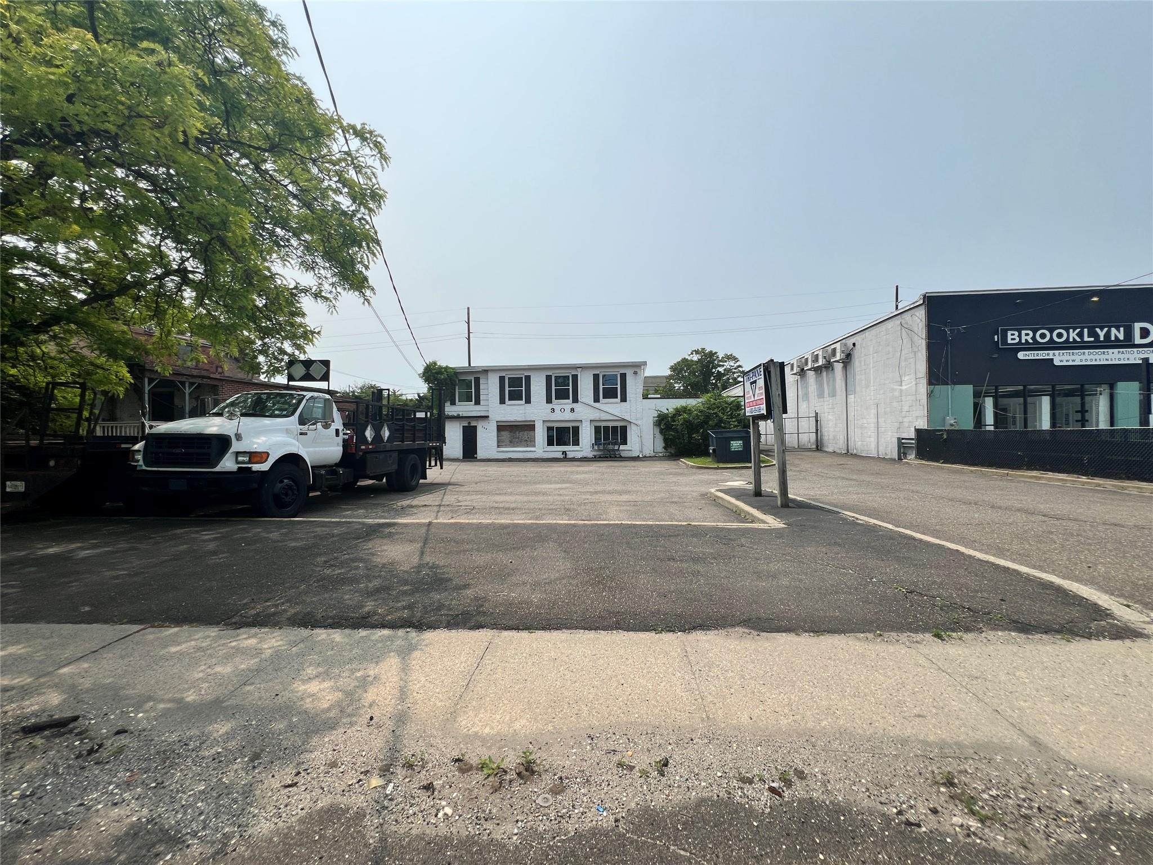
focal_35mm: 13
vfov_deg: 89.9
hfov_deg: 106.2
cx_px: 576
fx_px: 433
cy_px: 432
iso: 32
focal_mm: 1.57
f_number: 1.8
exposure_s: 1/1876
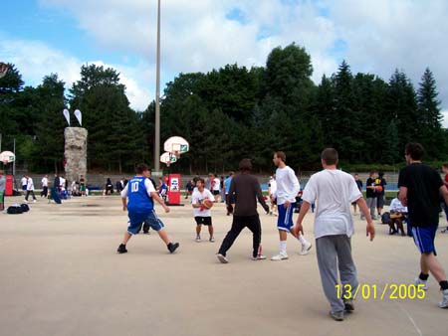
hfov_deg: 53.9
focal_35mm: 34
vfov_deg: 41.8
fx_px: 440
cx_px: 224
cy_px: 168
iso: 80
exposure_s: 1/341
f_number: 5.1
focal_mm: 5.6
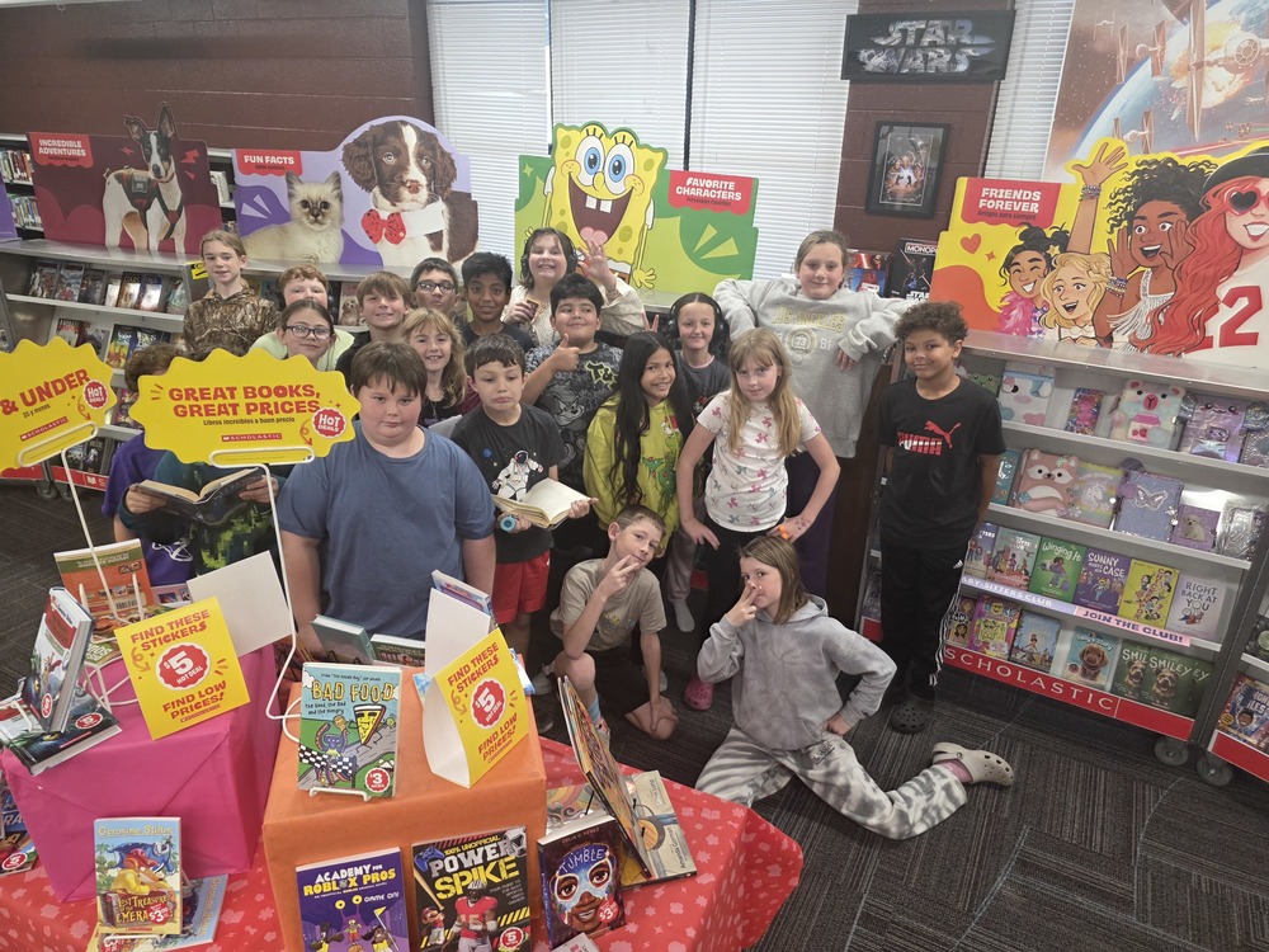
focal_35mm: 23
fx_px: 843
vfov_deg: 58.9
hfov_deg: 73.9
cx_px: 634
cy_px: 476
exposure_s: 1/120
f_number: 1.7
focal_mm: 6.3
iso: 400
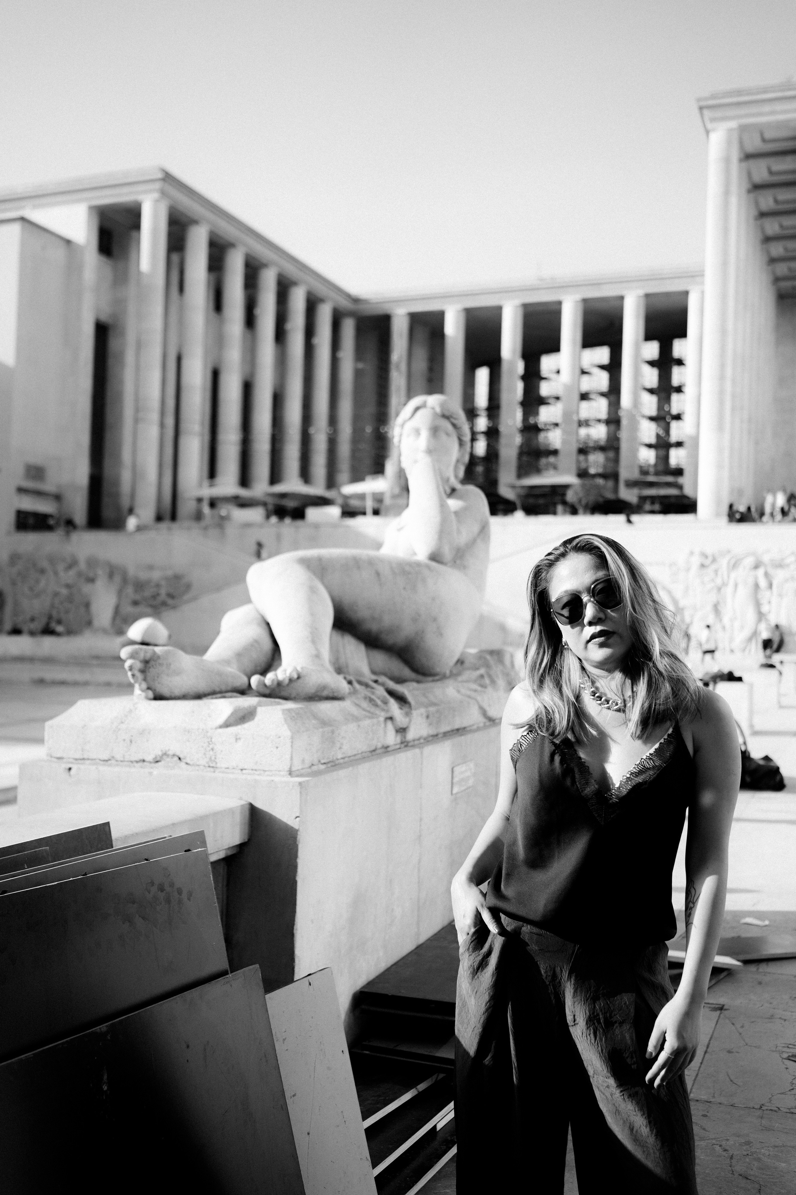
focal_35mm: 35
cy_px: 598
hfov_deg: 37.9
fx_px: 1161
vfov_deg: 54.4
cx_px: 398
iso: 100
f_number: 2.8
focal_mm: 35
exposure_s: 1/1250
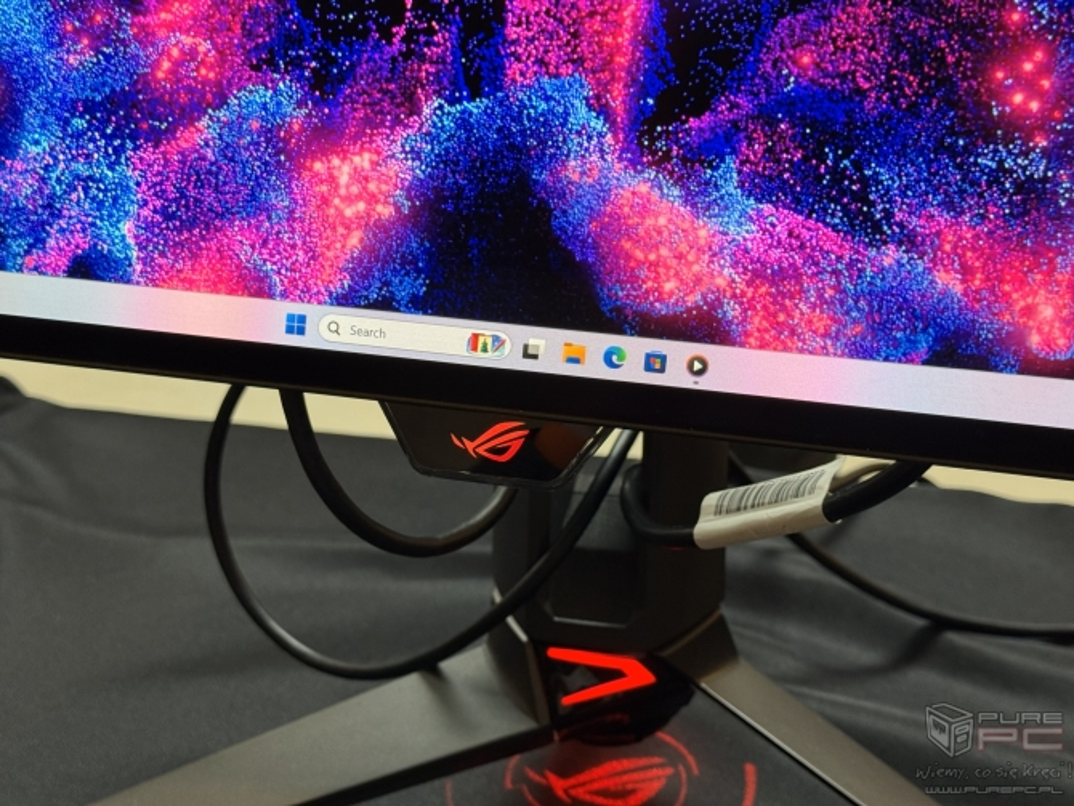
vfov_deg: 30.3
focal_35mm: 48
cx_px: 537
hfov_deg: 39.6
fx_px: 1490
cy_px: 403
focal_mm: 6.76
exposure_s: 1/60
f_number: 1.78
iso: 100
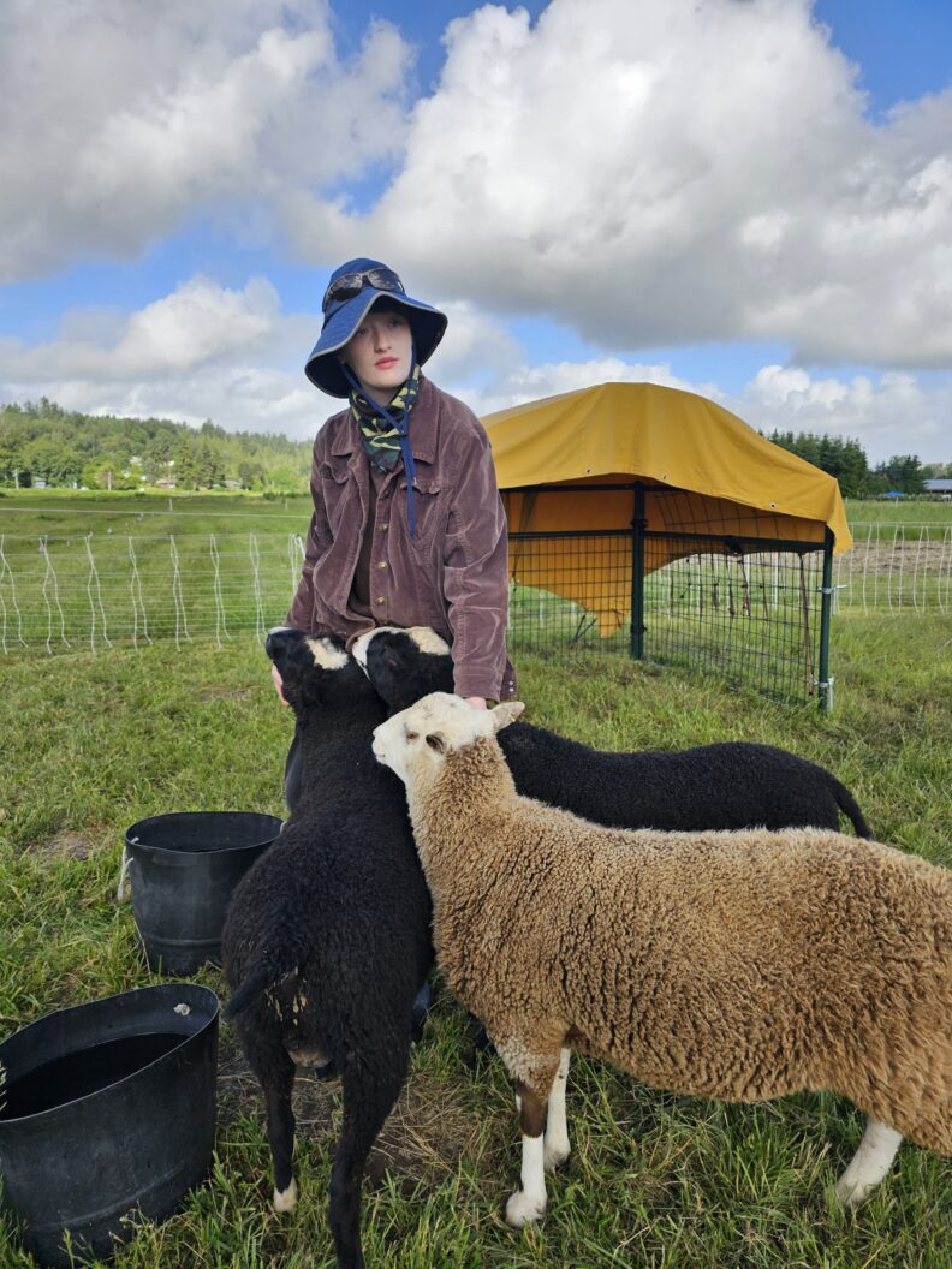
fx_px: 843
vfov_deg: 73.9
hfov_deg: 58.9
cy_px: 634
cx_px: 476
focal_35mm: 23
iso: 10
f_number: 1.7
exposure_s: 1/376
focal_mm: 6.3
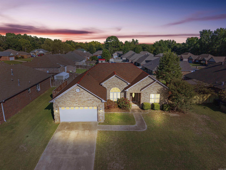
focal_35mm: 24
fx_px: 157
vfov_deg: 56.8
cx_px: 113
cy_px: 85
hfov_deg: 71.6
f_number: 1.8
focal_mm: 8.67
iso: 100
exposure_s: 1/50
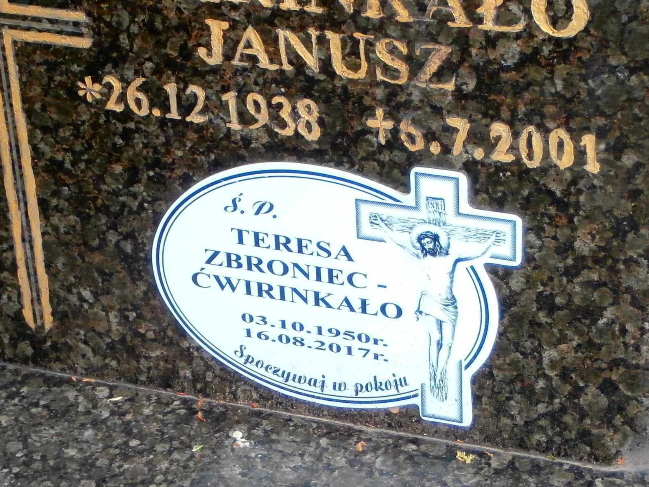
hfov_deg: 18.4
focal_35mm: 107
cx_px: 339
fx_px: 2006
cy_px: 208
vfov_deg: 13.8
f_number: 4.5
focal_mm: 10.11
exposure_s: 1/80
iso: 200
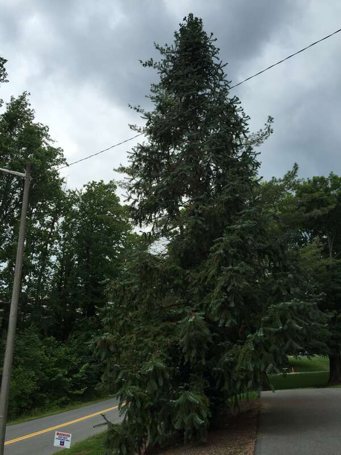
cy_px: 228
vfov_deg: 61.7
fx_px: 381
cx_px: 170
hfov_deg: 48.2
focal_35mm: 29
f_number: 2.2
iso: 32
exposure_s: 1/842
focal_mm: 4.15
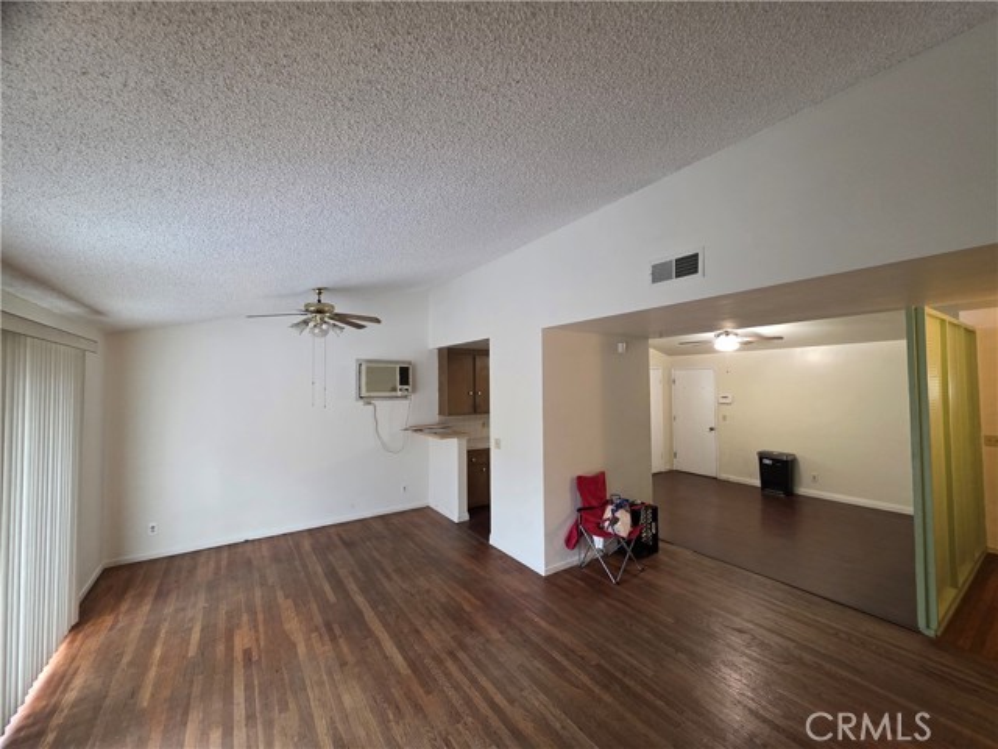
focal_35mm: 13
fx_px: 375
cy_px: 374
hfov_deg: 106.2
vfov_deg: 89.9
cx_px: 499
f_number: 1.9
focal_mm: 2.2
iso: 400
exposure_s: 1/60
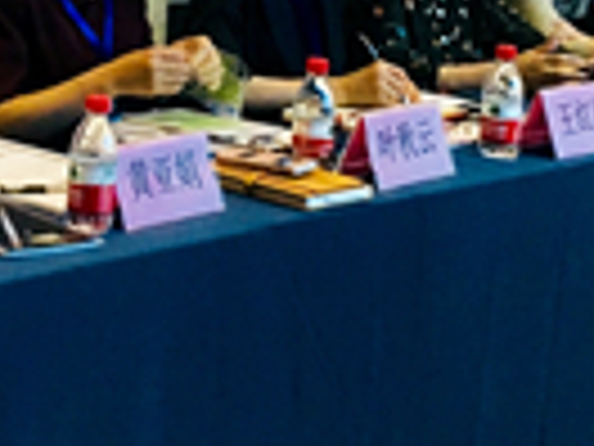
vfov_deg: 10.8
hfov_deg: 14.5
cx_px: -99
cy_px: -234
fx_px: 2265
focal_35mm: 132
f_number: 2.2
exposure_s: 1/33
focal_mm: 4.15
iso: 125
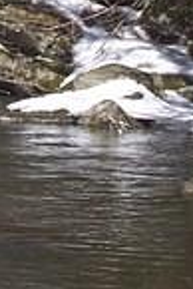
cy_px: -153
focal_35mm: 303
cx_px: -133
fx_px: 2431
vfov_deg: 6.7
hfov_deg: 4.5
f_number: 6.7
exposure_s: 1/180
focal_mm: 10.8
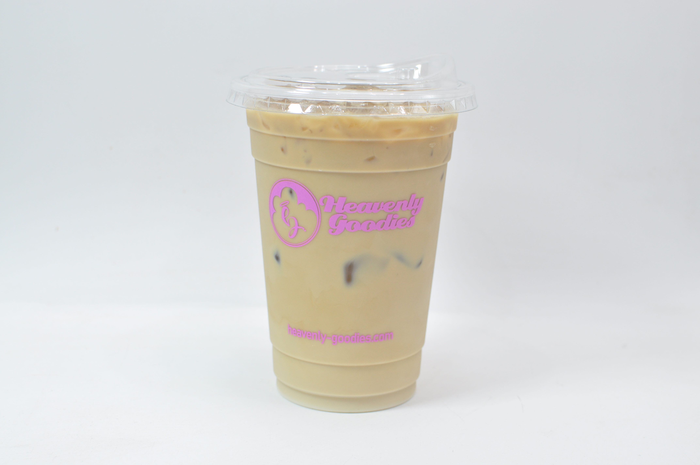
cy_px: 232
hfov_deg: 37.9
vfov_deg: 25.7
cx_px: 350
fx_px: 1020
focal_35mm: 52
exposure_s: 1/80
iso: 640
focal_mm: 35
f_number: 5.6
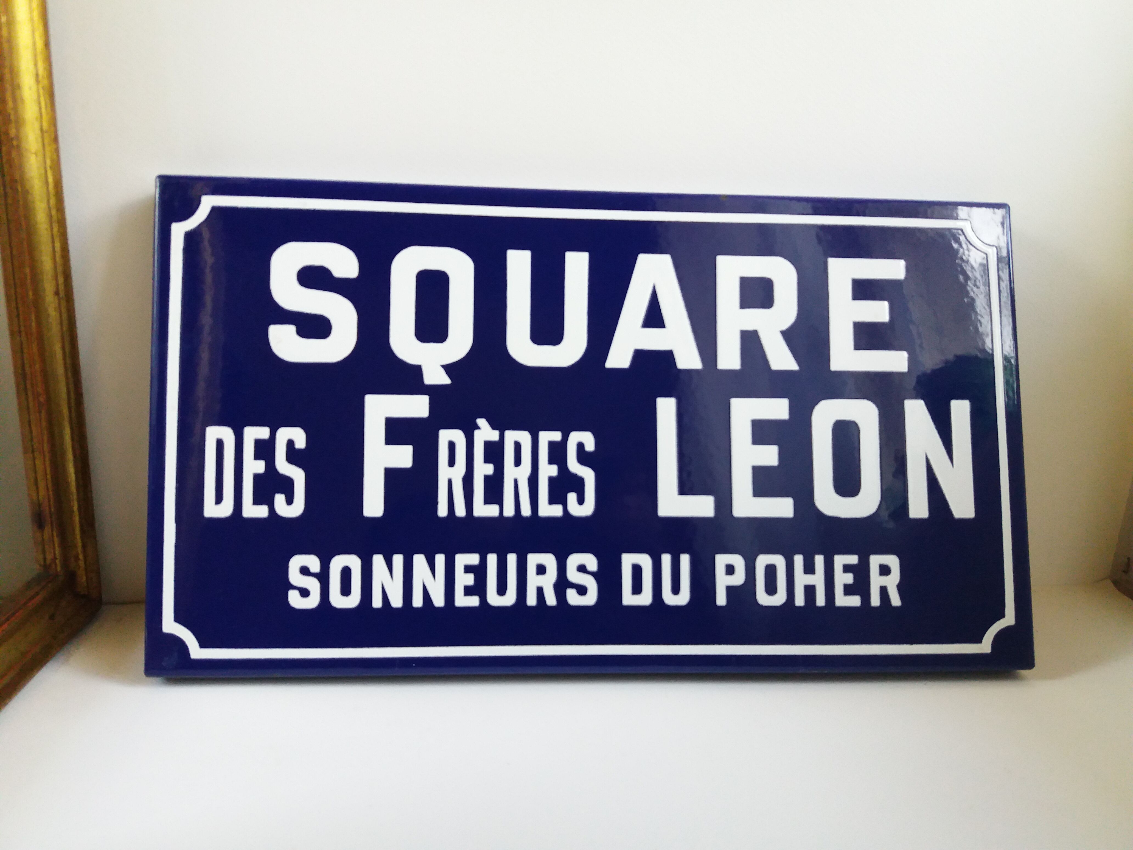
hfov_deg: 63.4
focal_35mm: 28
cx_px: 566
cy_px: 425
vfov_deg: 49.7
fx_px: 916
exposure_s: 1/234
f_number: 1.9
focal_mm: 3.7
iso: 200
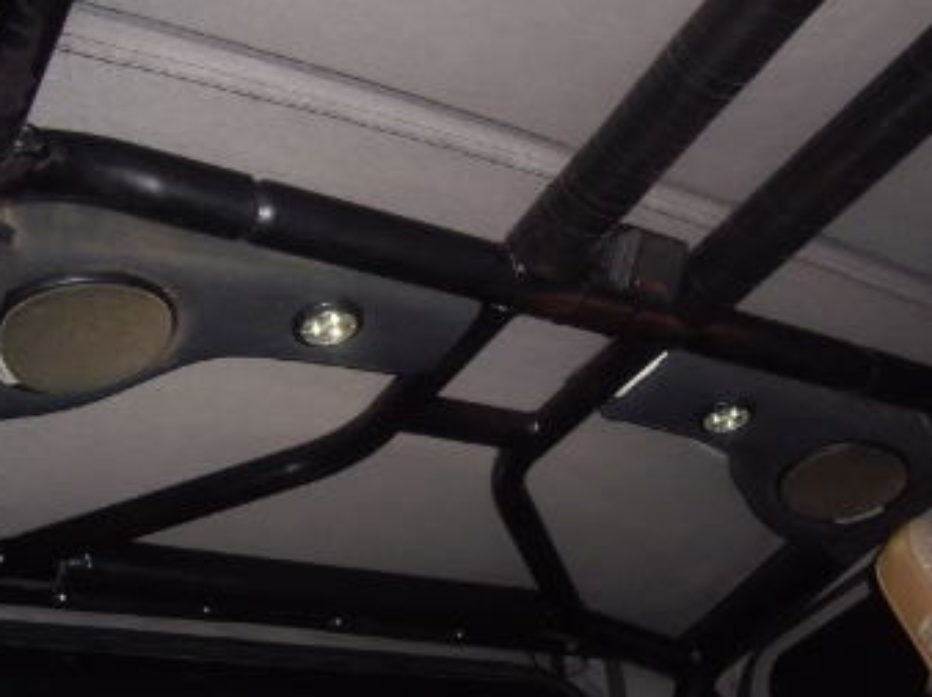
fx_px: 1211
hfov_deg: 42.1
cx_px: 491
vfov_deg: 32.1
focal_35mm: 45
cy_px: 364
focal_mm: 7.9
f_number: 2.8
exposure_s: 1/40
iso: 400
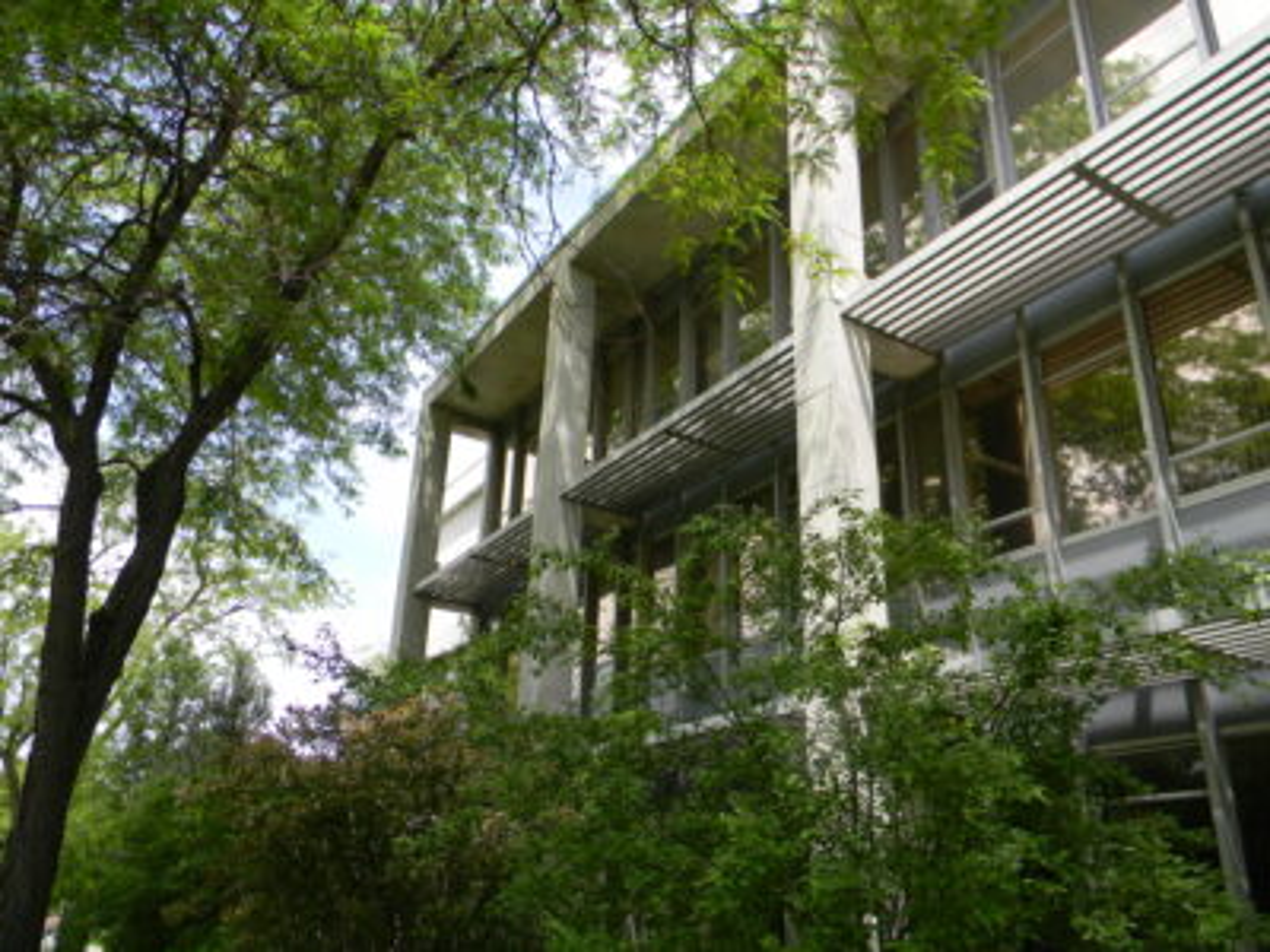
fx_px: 1027
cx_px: 635
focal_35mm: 28
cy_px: 476
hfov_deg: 63.4
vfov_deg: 49.7
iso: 80
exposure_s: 1/380
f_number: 3.5
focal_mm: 5
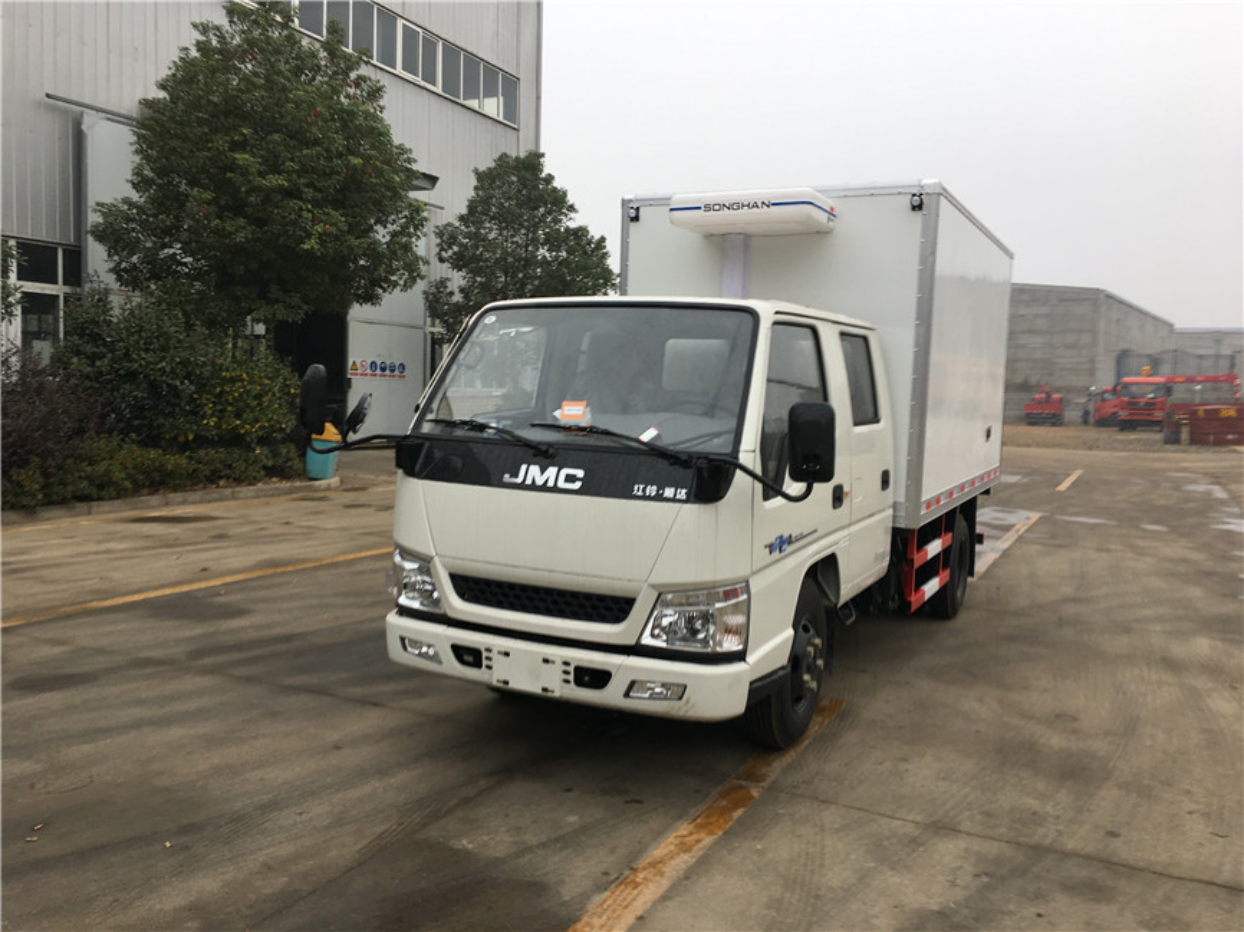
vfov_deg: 48.2
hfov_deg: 61.7
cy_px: 466
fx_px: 1042
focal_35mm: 29
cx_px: 622
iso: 25
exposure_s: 1/133
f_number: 2.2
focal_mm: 4.15
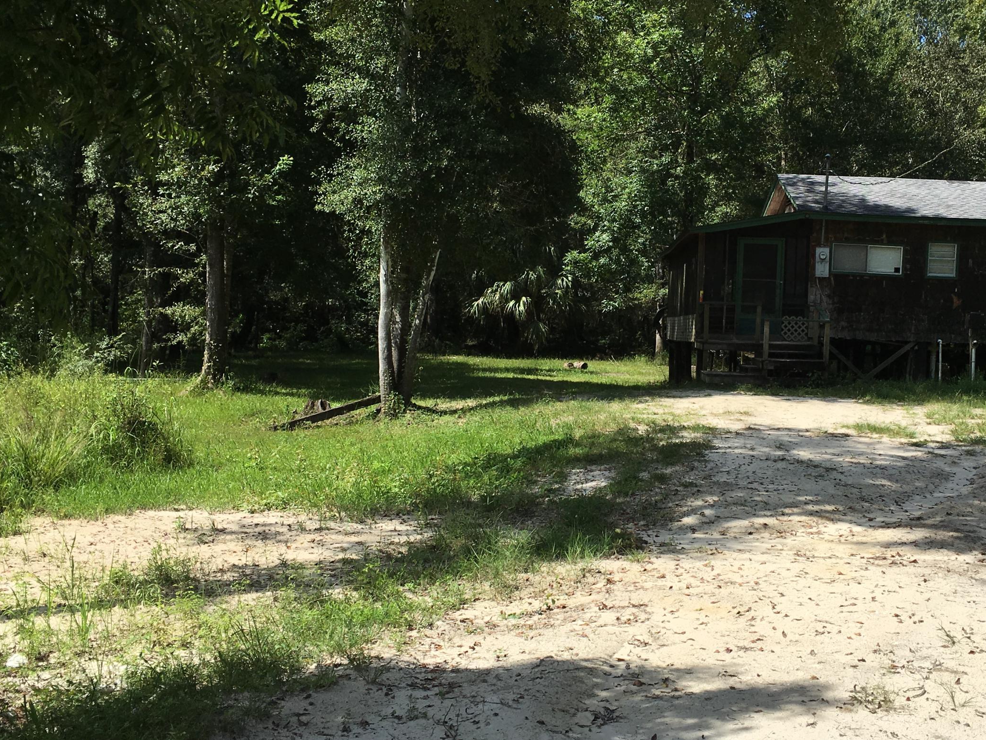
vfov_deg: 34.4
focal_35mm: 42
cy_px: 360
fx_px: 1197
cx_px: 605
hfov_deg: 44.5
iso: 25
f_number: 2.2
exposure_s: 1/1637
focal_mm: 4.15
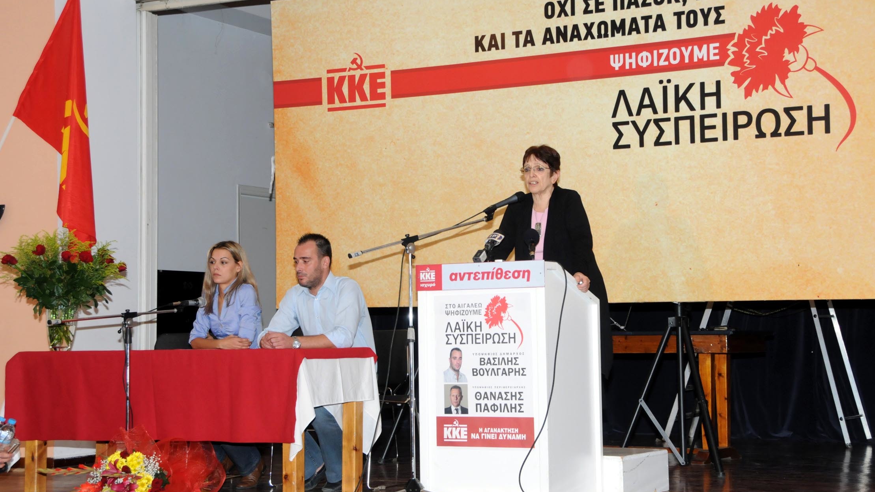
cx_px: 445
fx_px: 1578
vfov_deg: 17.7
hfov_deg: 31.0
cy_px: 234
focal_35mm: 68
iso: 800
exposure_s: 1/160
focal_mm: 42
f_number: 5.6
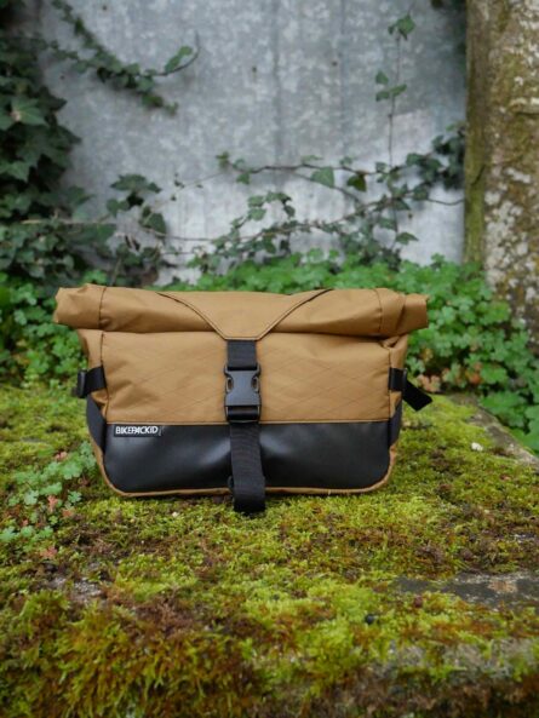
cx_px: 270
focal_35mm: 40
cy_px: 359
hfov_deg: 36.0
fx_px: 830
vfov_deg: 46.8
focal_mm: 20
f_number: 3.5
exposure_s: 1/2500
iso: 3200
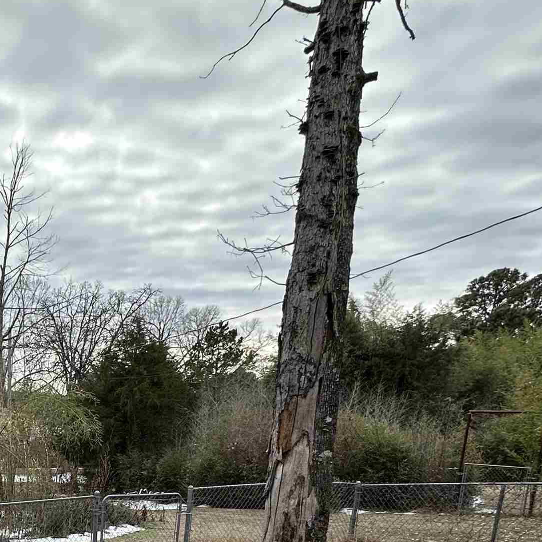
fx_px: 620
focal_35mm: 35
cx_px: -107
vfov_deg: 41.6
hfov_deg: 36.5
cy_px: 530
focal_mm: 2.22
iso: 50
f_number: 2.2
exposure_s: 1/769
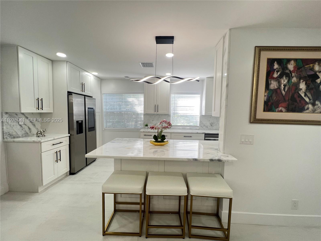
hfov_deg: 106.2
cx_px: 160
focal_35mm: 13
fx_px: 121
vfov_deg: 89.9
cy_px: 120
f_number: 1.8
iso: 80
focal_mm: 1.57
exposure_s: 1/99
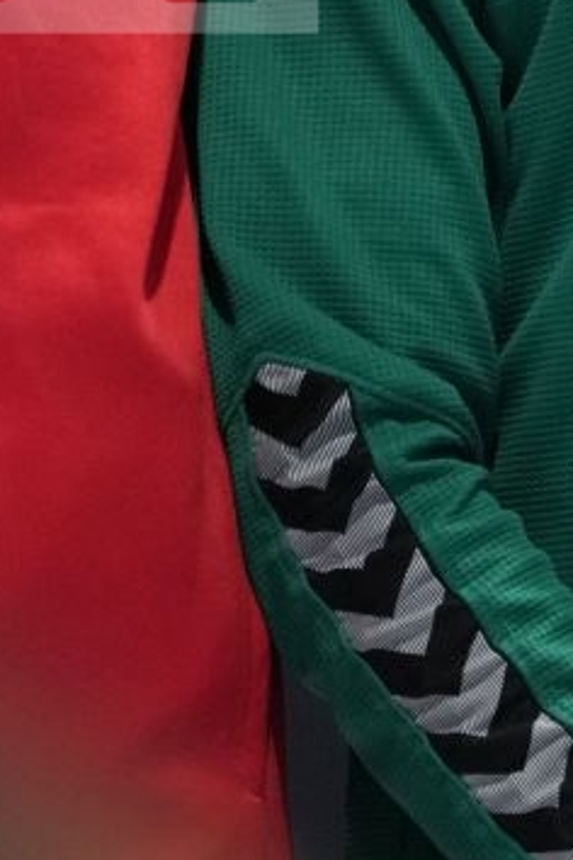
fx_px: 24255
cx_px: 915
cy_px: -187
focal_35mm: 1016
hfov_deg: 1.4
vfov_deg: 2.0
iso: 3200
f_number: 2.8
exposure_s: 1/250
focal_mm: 200
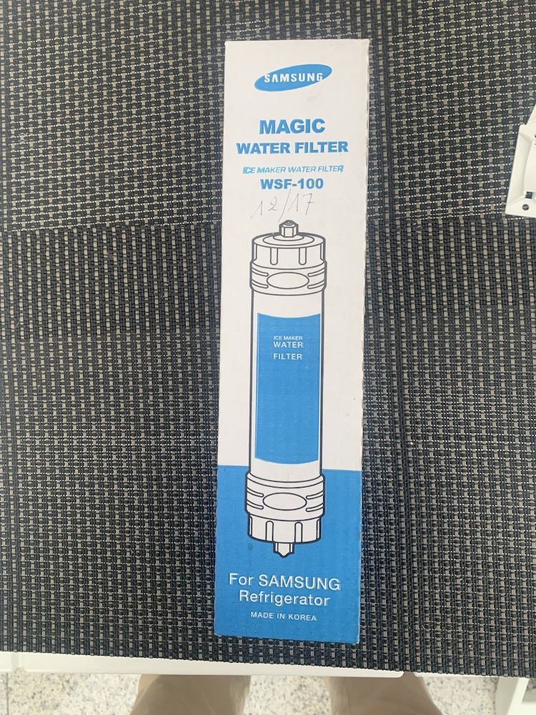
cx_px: 268
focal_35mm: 26
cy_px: 358
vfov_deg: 67.3
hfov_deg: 53.1
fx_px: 537
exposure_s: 1/121
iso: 80
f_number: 1.8
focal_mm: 4.25
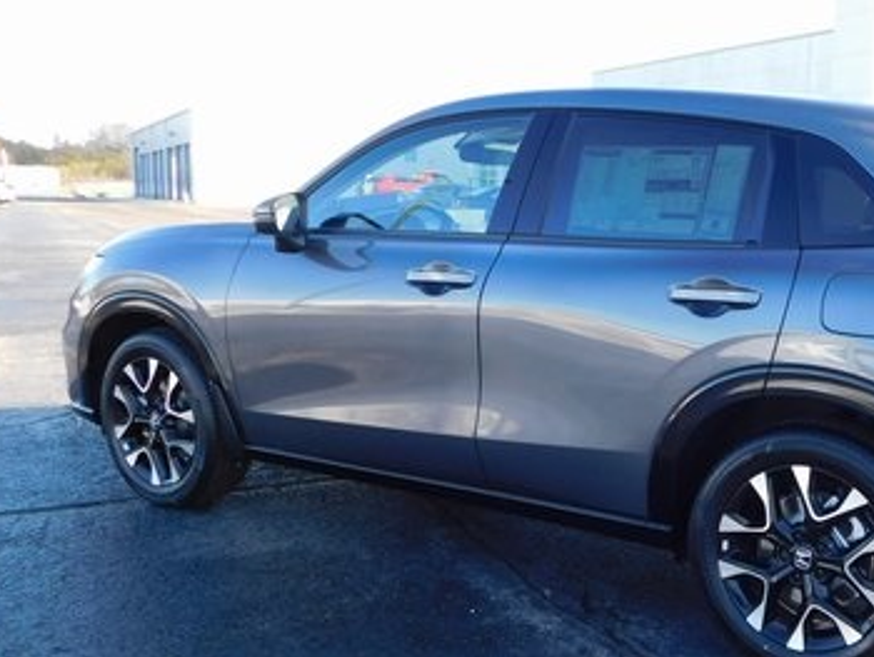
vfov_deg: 34.3
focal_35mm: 42
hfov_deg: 43.0
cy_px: 380
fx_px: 1061
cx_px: 684
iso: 125
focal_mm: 4
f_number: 3
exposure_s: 1/320
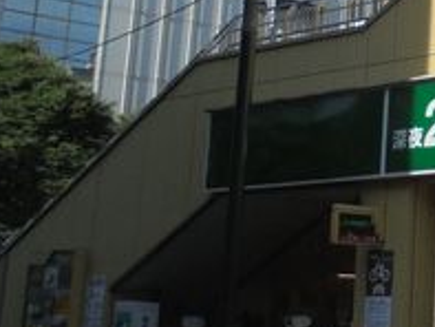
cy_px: 7
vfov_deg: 15.5
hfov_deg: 18.3
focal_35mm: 94
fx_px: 1182
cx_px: 671
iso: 100
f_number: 11.8
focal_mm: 5.3
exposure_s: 1/100
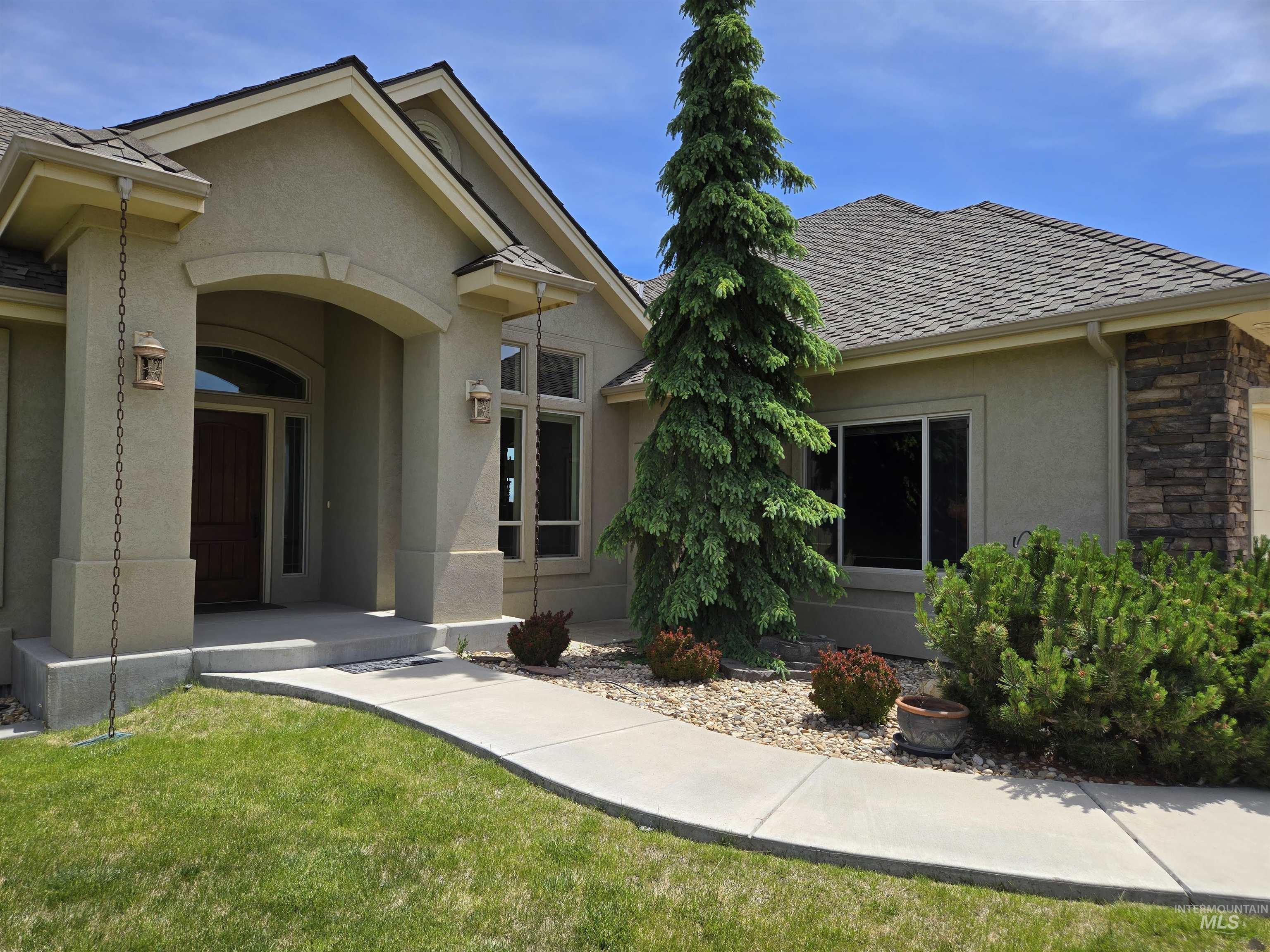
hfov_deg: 73.9
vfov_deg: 58.9
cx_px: 635
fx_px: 844
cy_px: 476
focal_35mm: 23
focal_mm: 5.4
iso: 25
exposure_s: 1/1659
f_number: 1.8
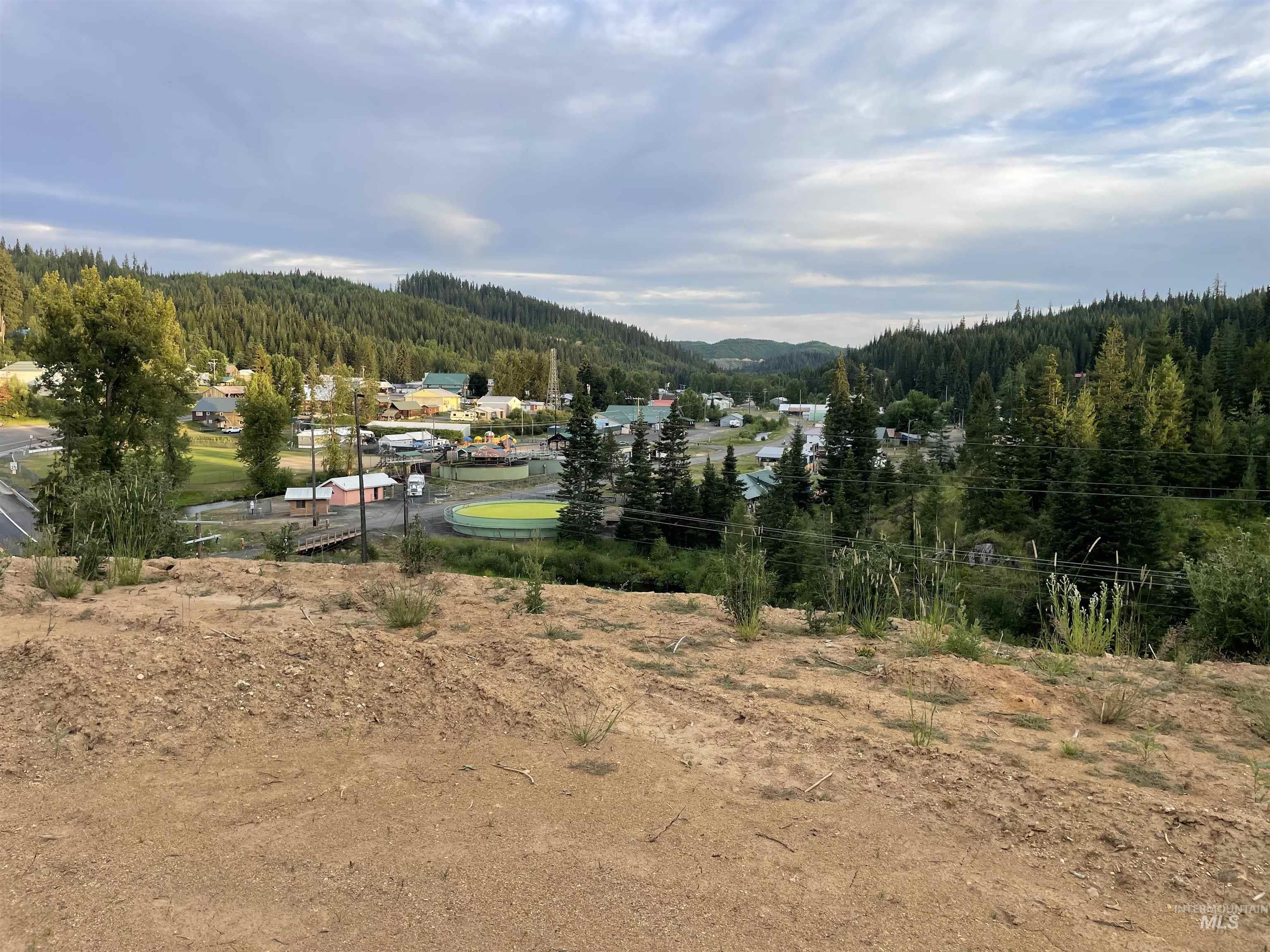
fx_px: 954
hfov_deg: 67.3
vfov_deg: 53.1
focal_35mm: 26
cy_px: 476
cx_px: 635
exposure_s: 1/401
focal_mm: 4.2
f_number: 1.6
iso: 32
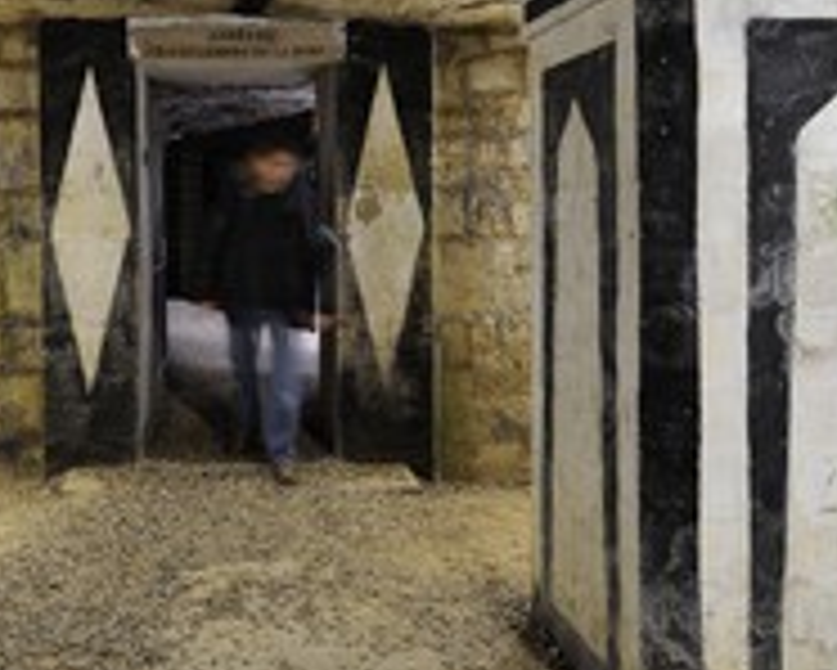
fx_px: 892
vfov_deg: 40.6
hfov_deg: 48.4
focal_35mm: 36
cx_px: 212
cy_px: 220
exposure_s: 3
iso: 400
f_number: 9
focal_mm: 17
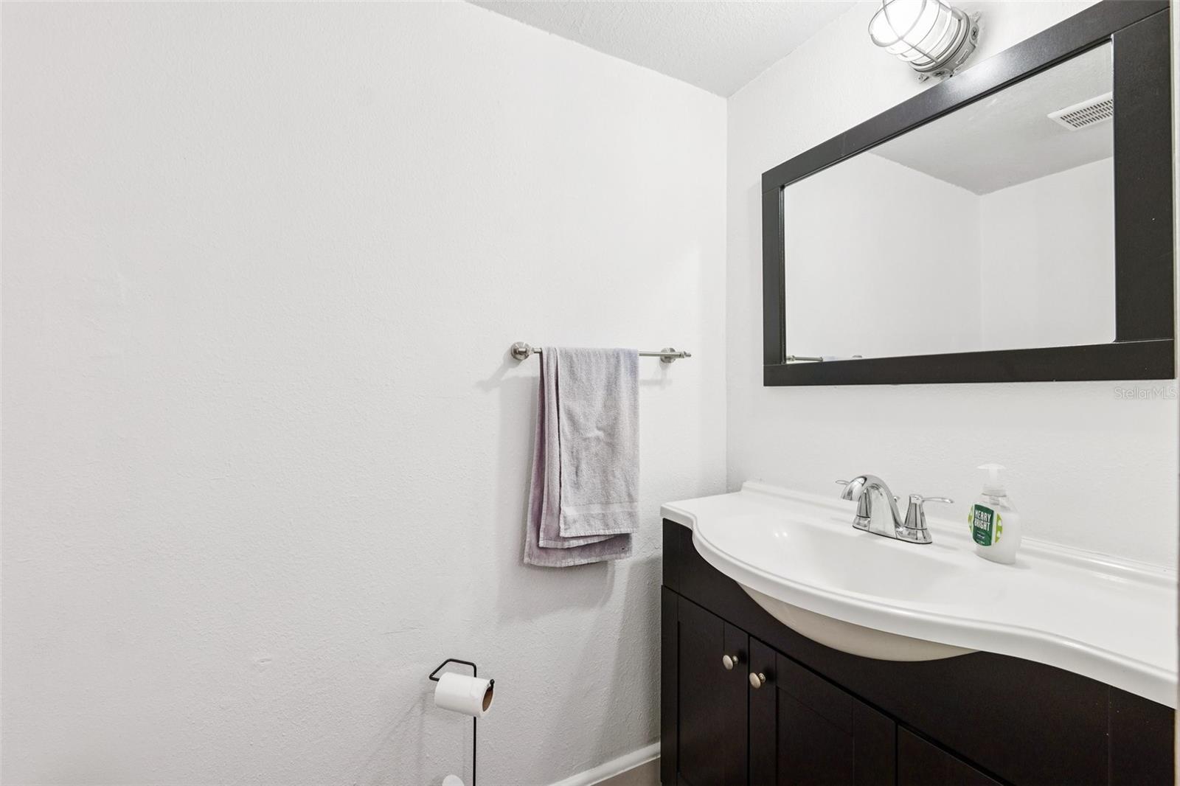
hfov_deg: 104.3
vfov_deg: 81.2
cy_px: 393
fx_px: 459
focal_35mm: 14
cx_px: 590
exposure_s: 1/15
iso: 400
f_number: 8
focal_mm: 14
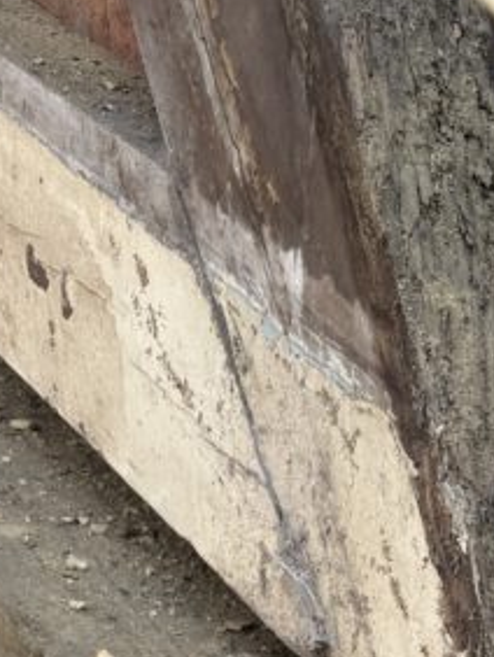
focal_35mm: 87
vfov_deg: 19.4
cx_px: 487
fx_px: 1653
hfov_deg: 16.7
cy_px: 1006
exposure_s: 1/555
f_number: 1.78
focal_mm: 6.76
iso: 80
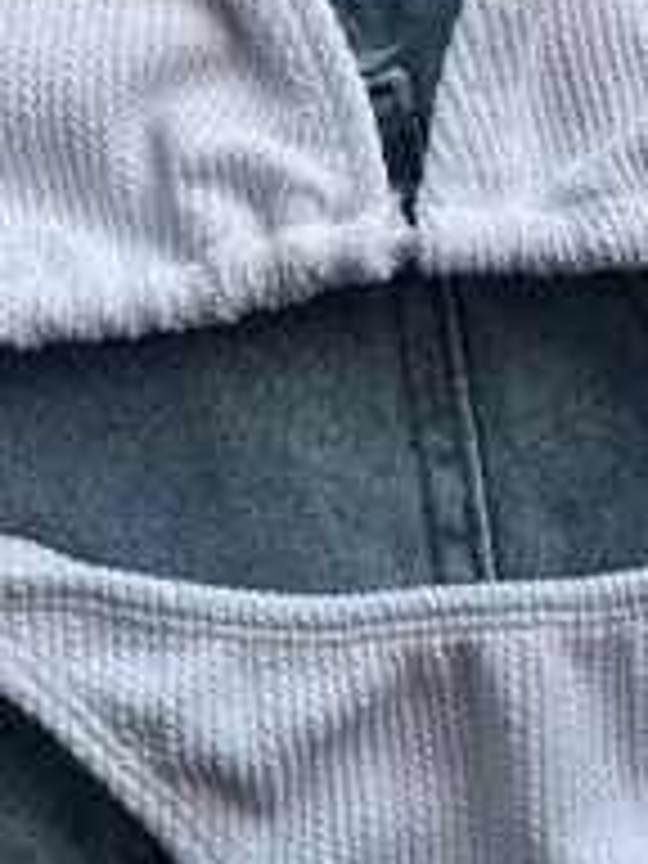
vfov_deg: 26.3
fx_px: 1797
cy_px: 128
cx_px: 720
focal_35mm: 72
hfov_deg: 19.5
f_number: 1.6
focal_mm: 5.1
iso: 50
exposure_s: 1/504
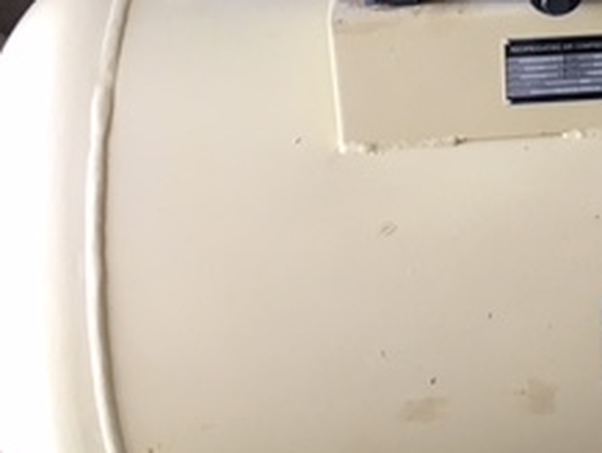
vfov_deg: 16.8
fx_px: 1480
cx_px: 710
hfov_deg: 21.5
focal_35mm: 85
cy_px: -69
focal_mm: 4.15
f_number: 2.2
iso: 40
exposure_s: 1/17
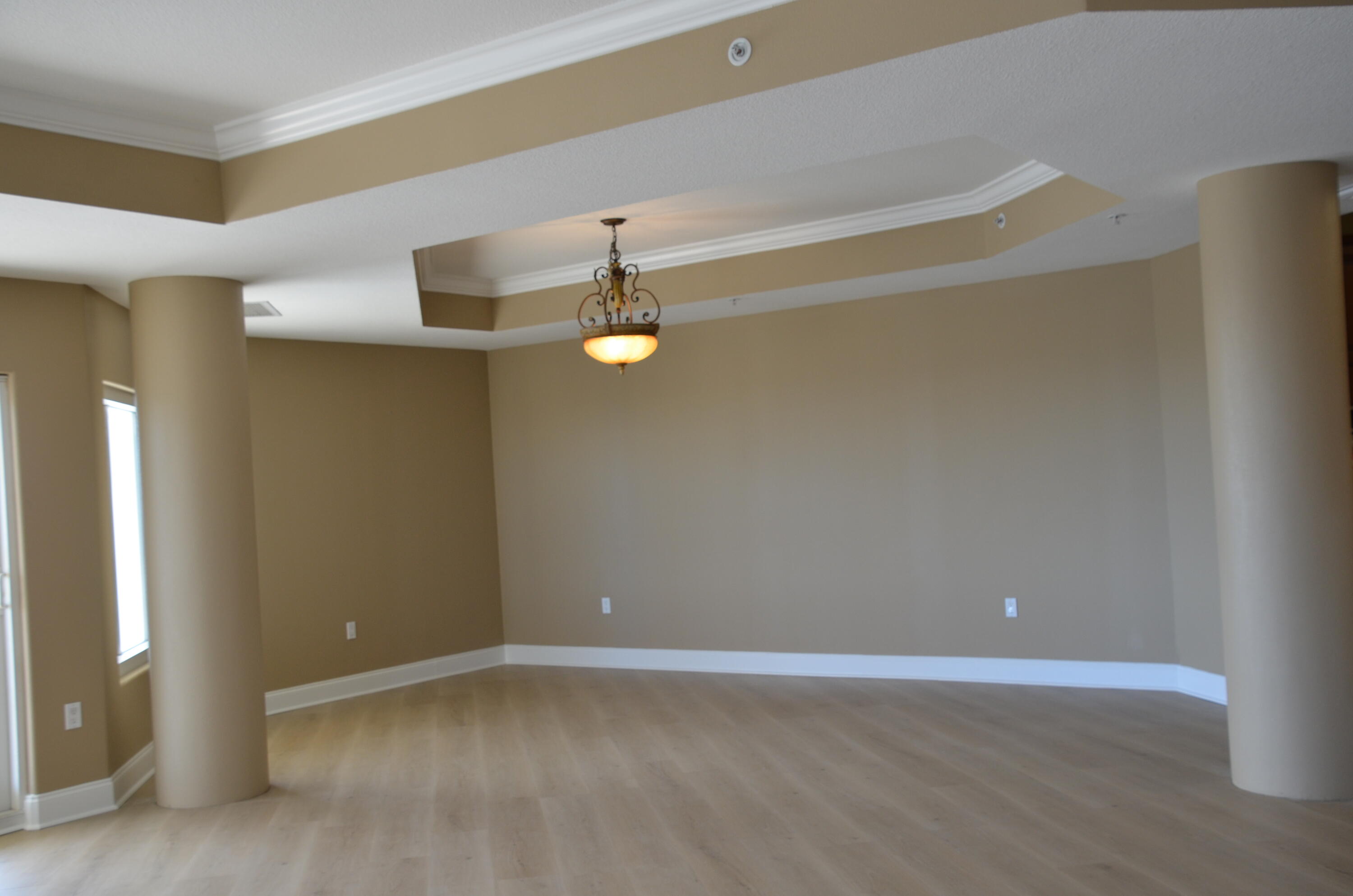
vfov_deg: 36.7
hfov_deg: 53.2
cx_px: 676
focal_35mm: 36
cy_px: 448
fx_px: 1350
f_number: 5.6
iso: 360
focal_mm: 24
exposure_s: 1/125
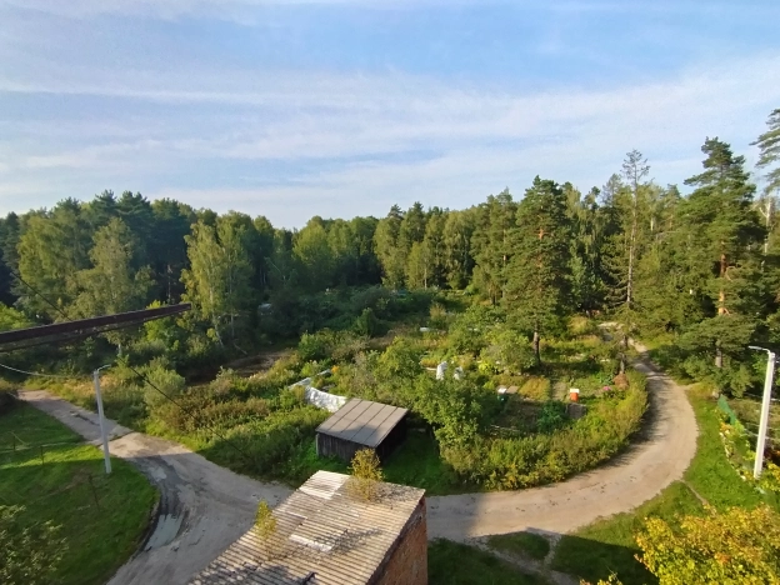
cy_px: 292
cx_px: 390
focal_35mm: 17
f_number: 2.2
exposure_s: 1/969
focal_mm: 1.42
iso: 100
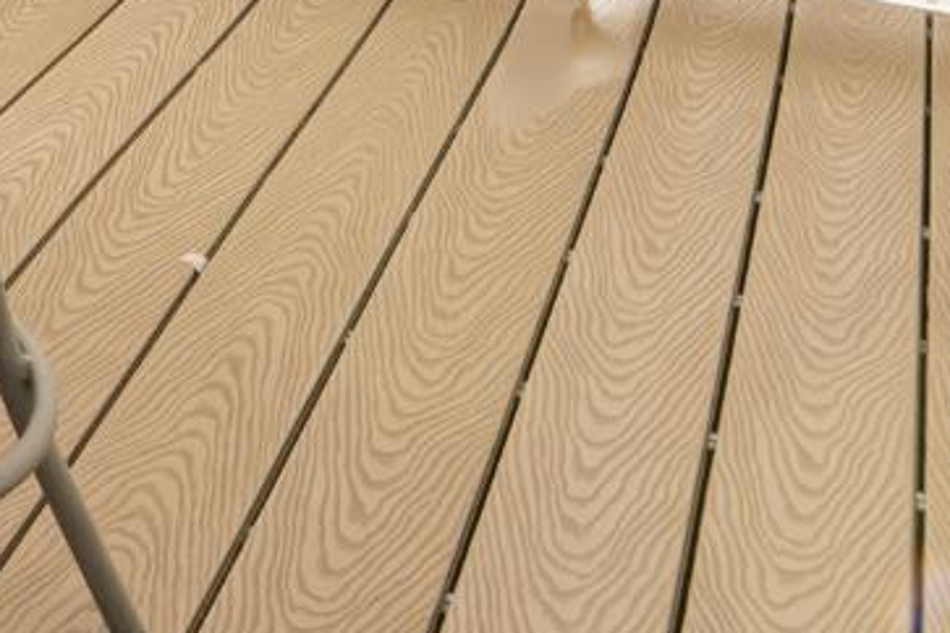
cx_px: -1021
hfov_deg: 17.3
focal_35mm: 79
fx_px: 2085
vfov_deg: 13.4
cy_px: -828
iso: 100
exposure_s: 1/200
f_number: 7.1
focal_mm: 14
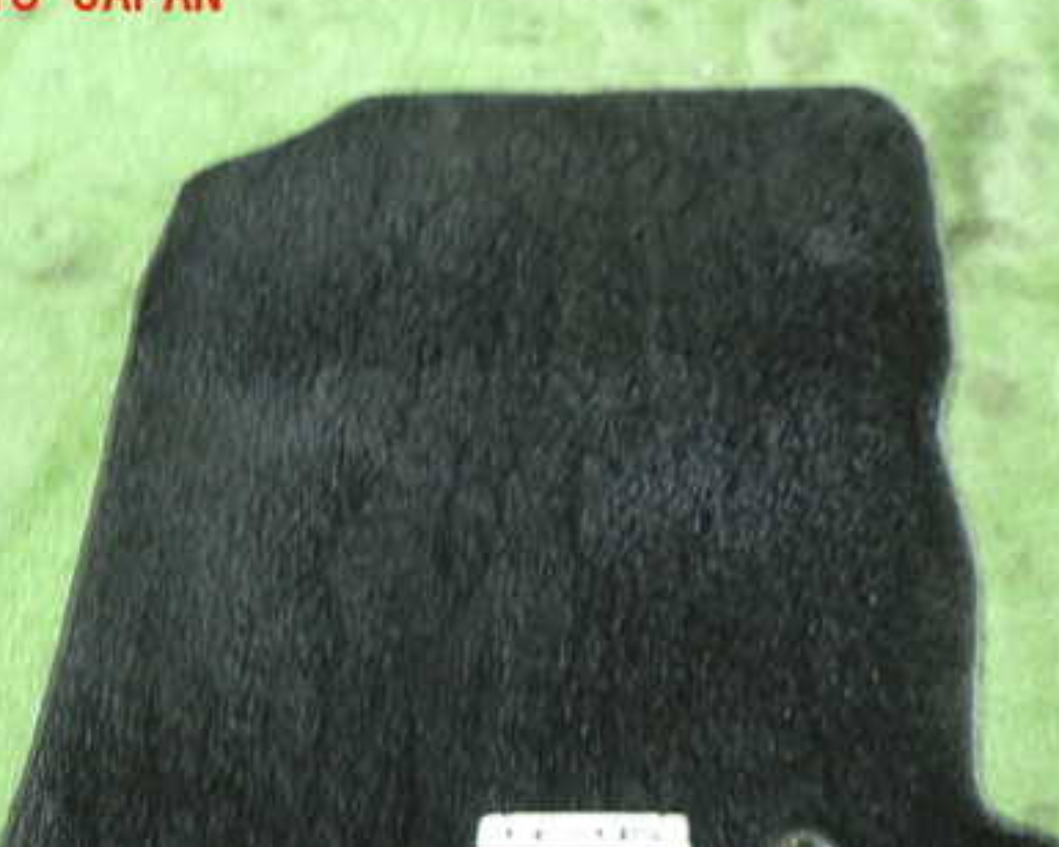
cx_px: 547
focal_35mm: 38
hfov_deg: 47.9
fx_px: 1191
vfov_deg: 38.6
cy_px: 578
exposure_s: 1/20
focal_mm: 4.5
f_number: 2
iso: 800
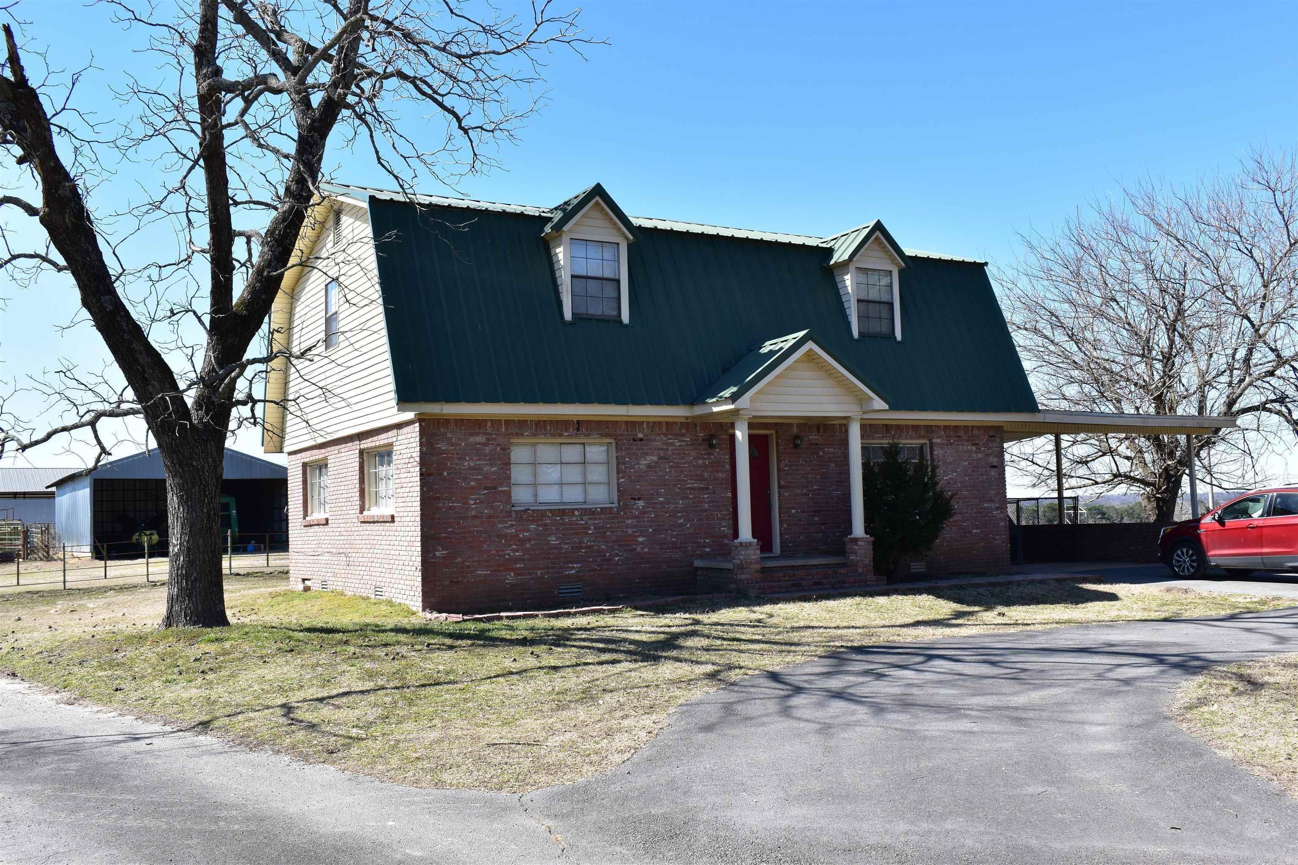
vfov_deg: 40.0
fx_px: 1190
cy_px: 432
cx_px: 649
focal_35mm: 33
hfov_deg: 57.2
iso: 400
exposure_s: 1/400
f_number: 11
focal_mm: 22
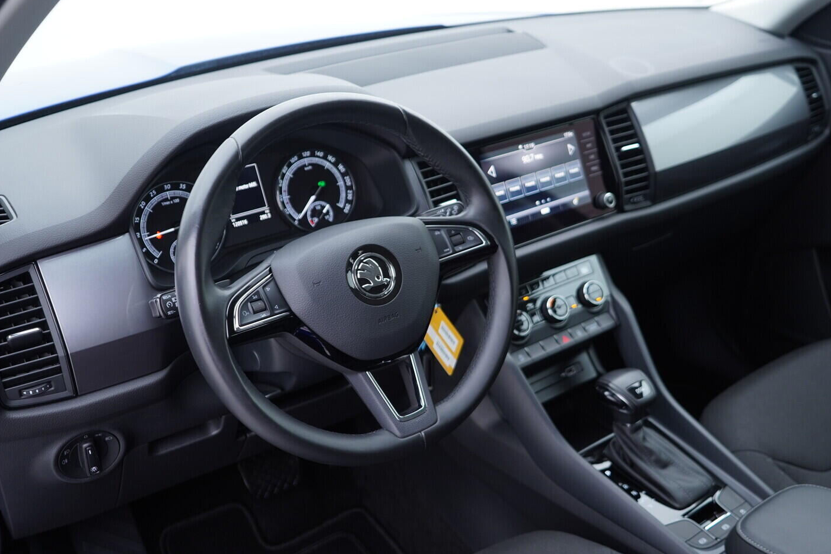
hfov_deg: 51.9
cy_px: 276
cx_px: 412
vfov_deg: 35.9
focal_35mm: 37
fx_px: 854
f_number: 2.8
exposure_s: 1/40
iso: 200
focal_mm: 24
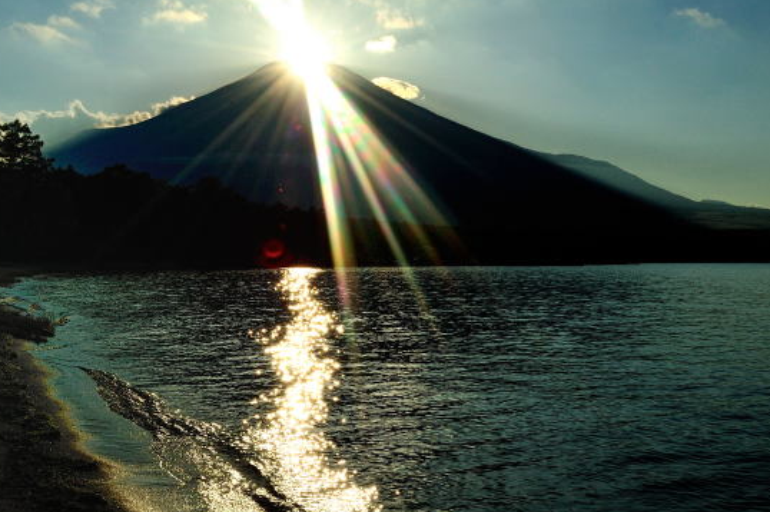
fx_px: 1111
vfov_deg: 25.8
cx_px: 299
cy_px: 159
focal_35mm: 52
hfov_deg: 38.0
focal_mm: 35
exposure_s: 1/1250
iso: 200
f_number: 25
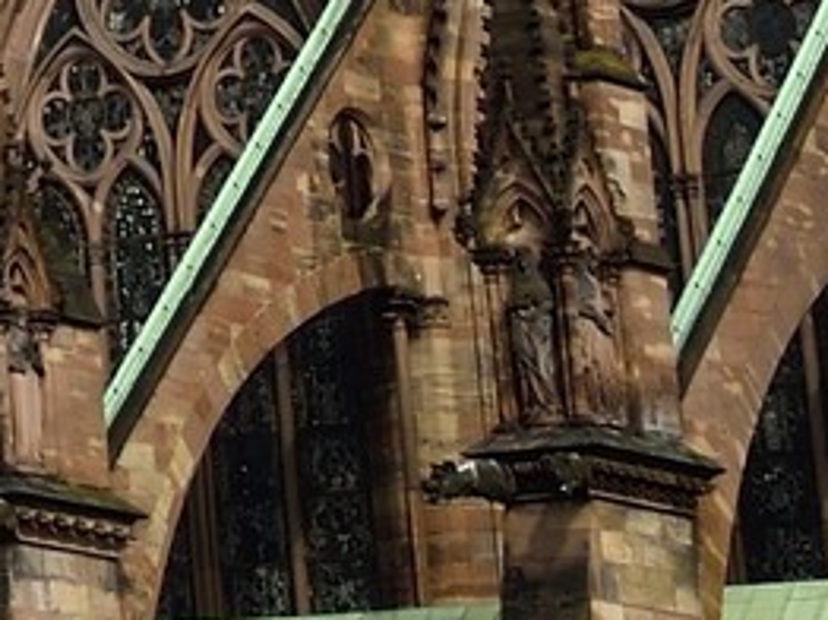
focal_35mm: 300
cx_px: -1422
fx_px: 7169
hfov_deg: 6.2
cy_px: -2091
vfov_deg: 4.5
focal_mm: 34
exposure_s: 1/250
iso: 200
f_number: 14
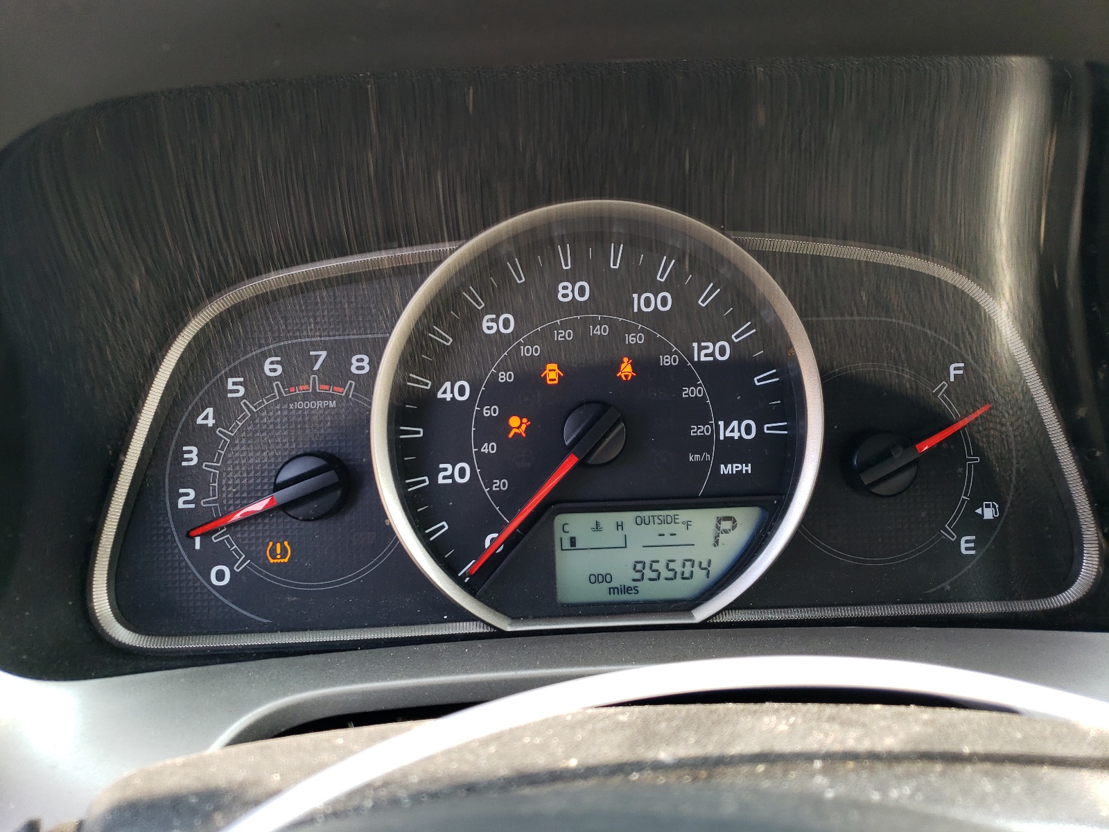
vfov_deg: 53.1
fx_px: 833
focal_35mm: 26
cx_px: 554
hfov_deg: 67.3
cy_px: 416
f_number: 1.5
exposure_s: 1/116
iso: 50
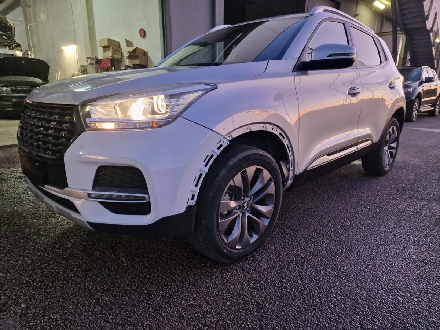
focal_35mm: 23
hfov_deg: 73.9
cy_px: 165
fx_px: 292
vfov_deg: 58.9
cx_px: 220
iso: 500
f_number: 1.8
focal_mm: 6.4
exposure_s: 1/50
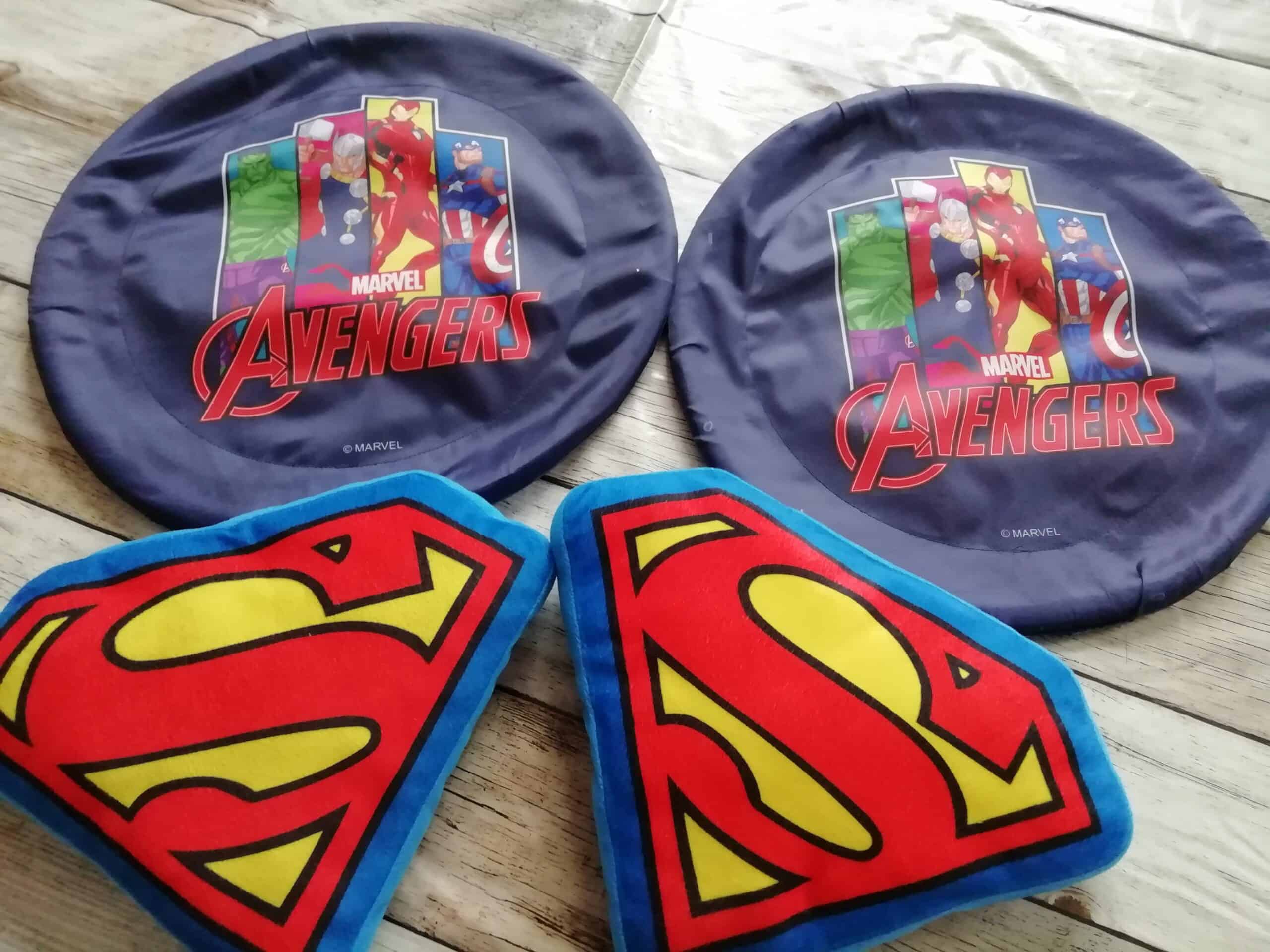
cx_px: 635
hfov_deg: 67.3
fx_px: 954
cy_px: 476
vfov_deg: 53.1
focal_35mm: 26
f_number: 2.2
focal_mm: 3.21
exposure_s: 1/25
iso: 320
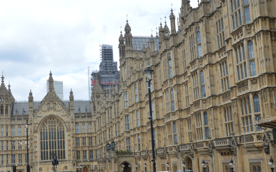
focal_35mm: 48
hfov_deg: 42.1
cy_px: 112
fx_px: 358
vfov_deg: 27.0
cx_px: 140
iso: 100
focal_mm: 25
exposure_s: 1/200
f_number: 7.1
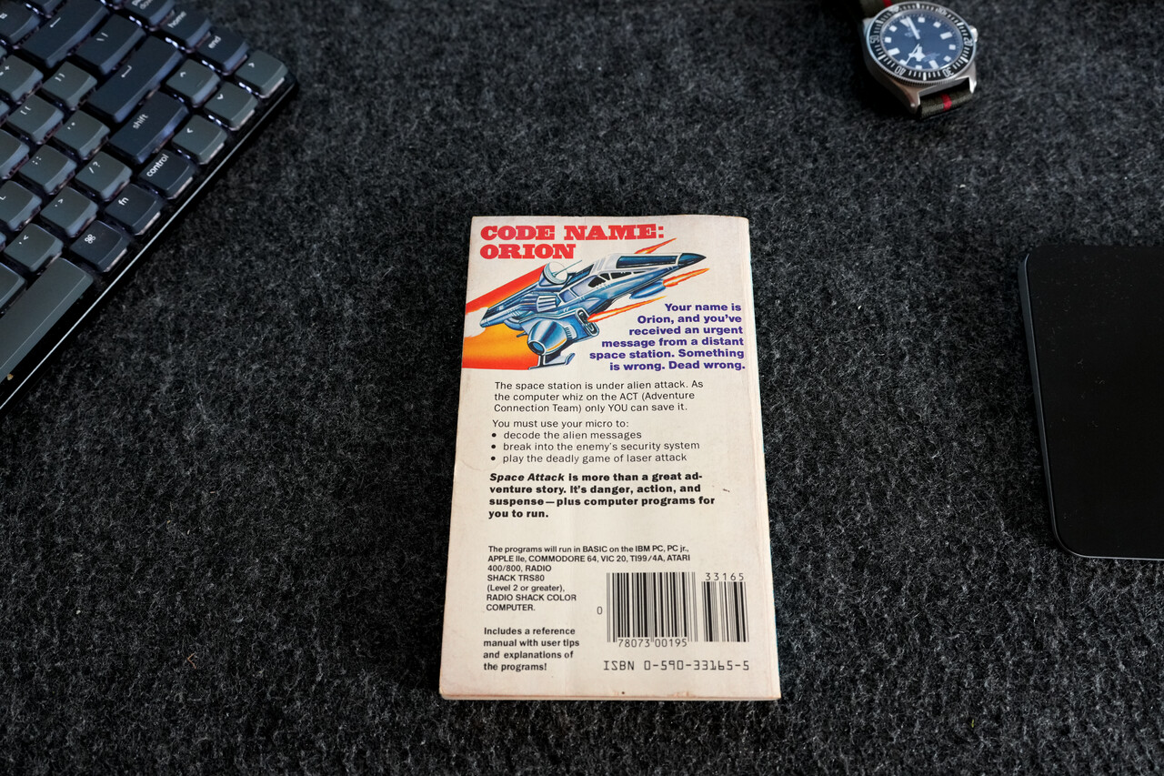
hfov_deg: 61.9
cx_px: 582
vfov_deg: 43.6
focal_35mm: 30
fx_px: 970
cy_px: 388
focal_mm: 30
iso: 2000
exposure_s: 1/30
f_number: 5.6
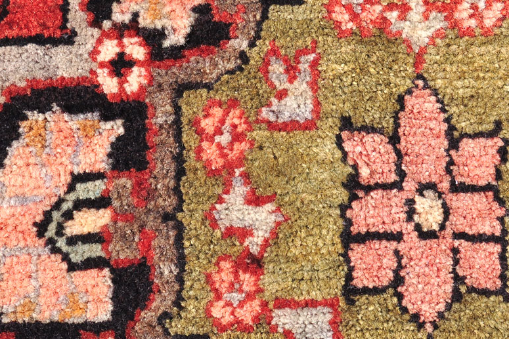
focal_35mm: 149
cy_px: 216
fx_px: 2106
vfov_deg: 9.2
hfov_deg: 13.7
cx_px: 418
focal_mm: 55
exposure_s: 1/400
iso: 200
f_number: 10
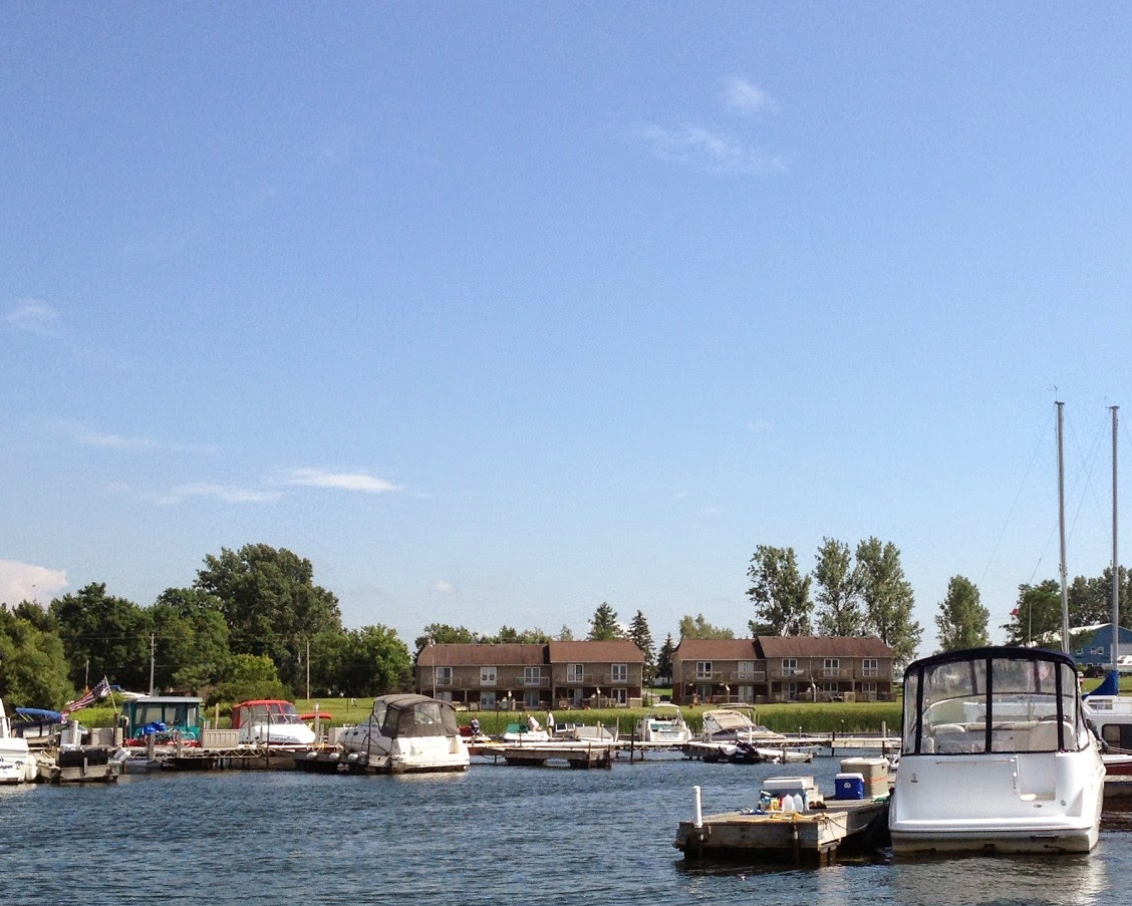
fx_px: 2078
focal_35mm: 62
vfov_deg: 24.5
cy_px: 577
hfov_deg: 30.1
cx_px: 801
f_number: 2.4
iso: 50
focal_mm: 4.28
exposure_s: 1/1727
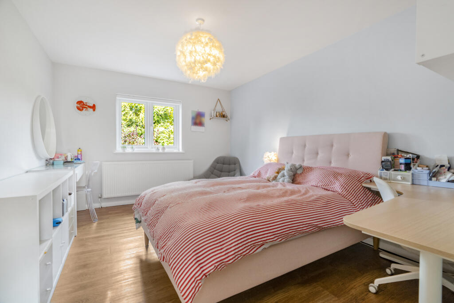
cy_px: 152
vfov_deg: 73.8
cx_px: 227
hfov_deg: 96.7
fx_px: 202
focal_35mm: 16
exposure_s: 1/4
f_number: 7.1
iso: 800
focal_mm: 16
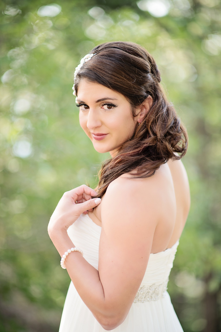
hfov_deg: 16.1
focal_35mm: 85
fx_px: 782
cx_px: 110
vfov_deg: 23.9
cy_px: 166
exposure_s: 1/500
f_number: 1.6
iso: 200
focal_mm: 85
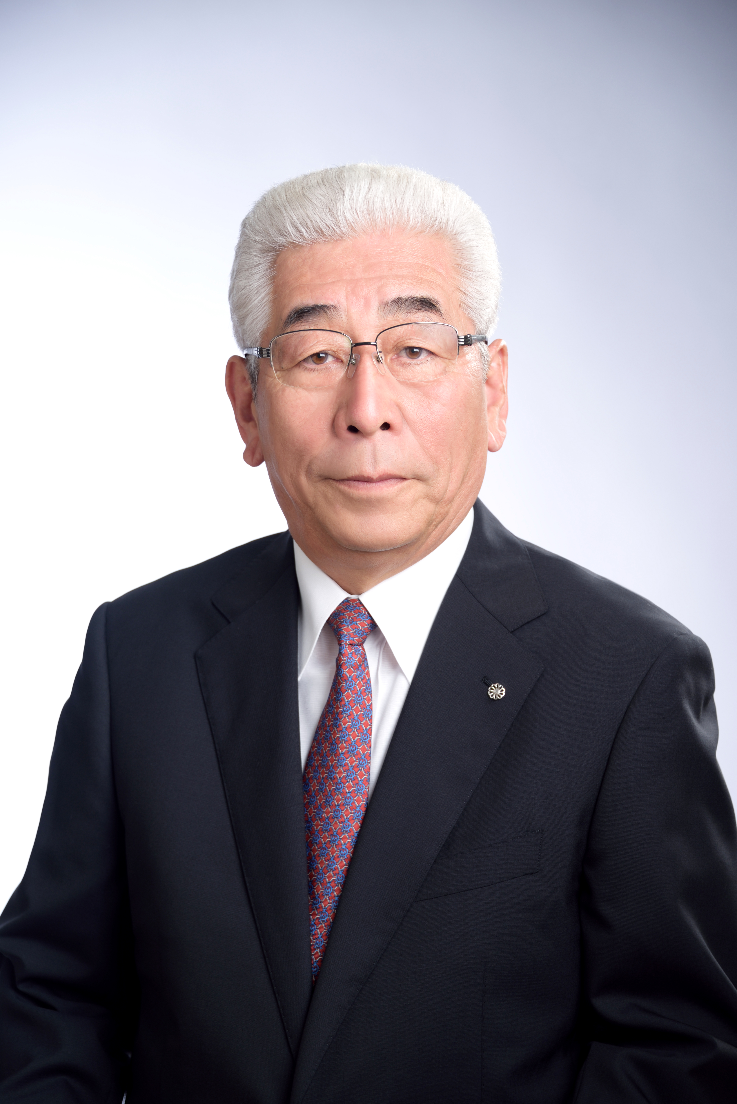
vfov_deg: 20.4
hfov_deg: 13.7
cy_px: 552
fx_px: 3068
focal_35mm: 100
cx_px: 368
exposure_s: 1/125
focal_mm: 100
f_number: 5.3
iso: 100
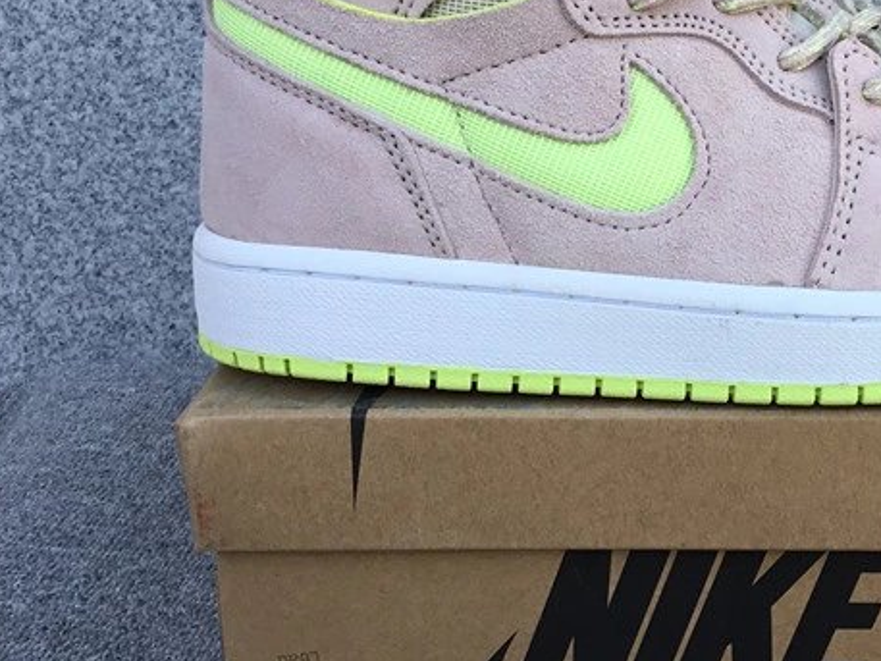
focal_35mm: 61
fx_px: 1553
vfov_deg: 24.0
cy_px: 269
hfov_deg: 30.8
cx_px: 719
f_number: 2.4
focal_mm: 3.3
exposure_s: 1/259
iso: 25
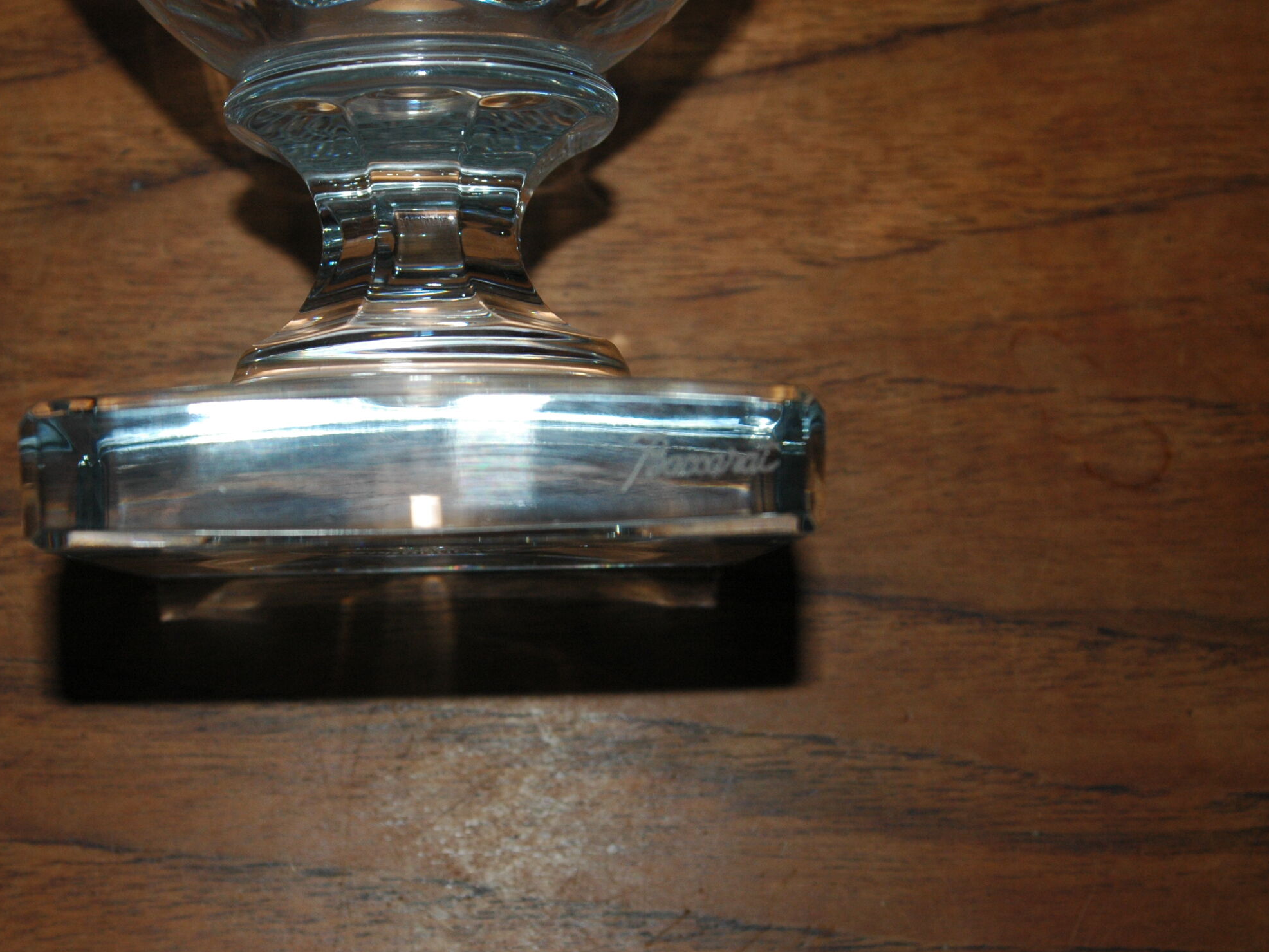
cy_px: 474
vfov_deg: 20.4
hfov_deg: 27.0
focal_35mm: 72
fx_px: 2639
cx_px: 550
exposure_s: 1/125
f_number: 7.1
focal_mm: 44
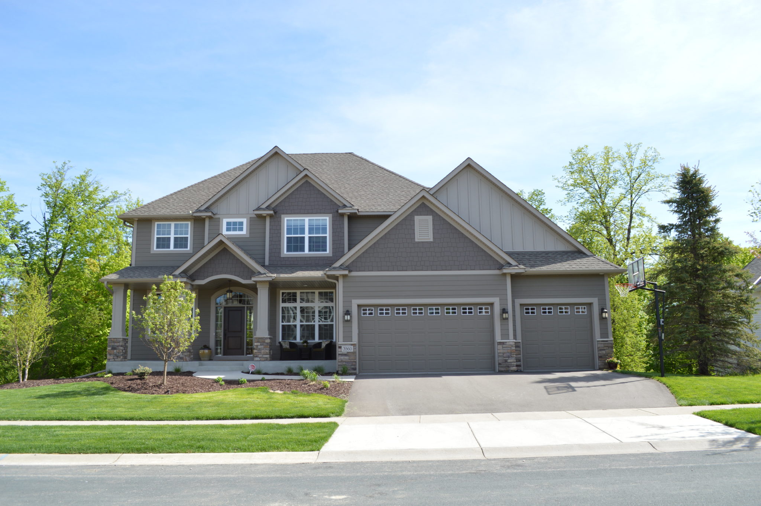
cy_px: 253
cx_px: 380
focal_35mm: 27
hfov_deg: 67.4
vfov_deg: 47.9
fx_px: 570
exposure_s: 1/200
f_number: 7.1
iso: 100
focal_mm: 18
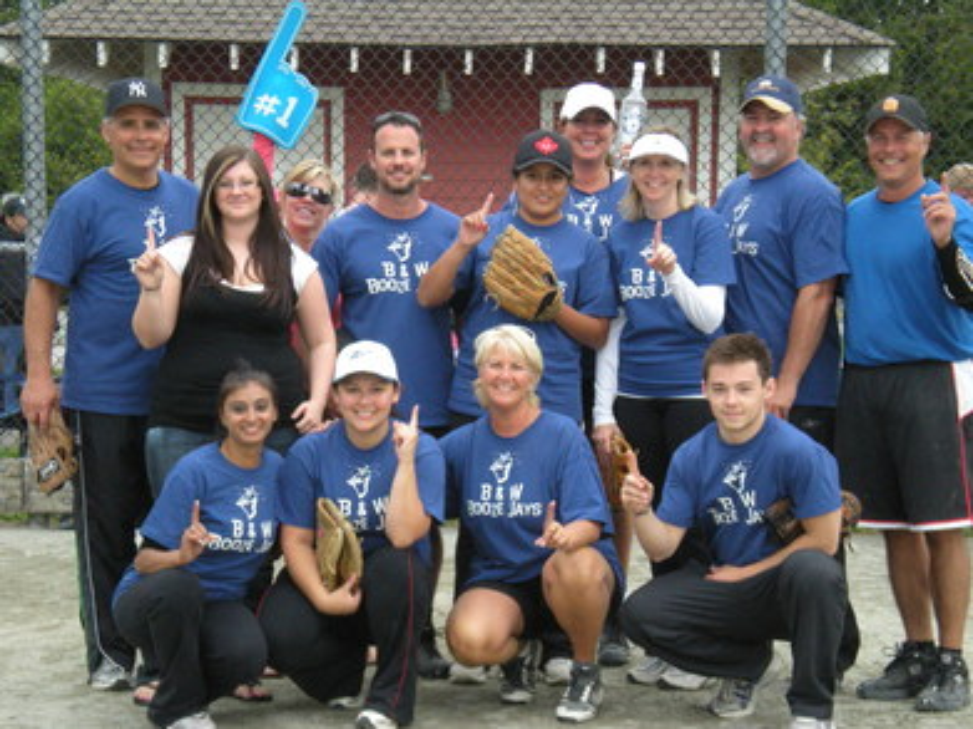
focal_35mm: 105
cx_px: 486
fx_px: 2950
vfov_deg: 14.1
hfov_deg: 18.7
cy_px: 364
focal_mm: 17.3
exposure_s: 1/130
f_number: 5.7
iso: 359
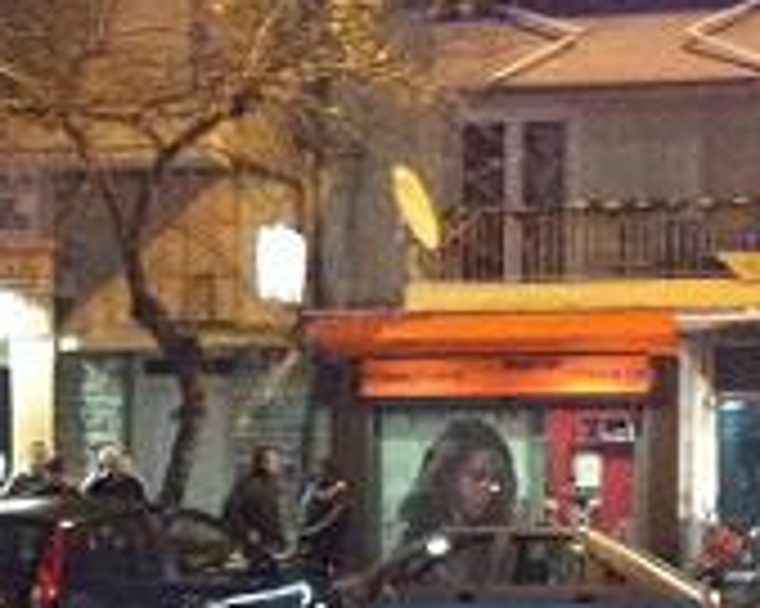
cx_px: 175
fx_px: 2653
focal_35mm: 118
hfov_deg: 16.2
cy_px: 522
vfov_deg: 13.0
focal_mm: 3.85
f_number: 2.8
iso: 1000
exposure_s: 1/15
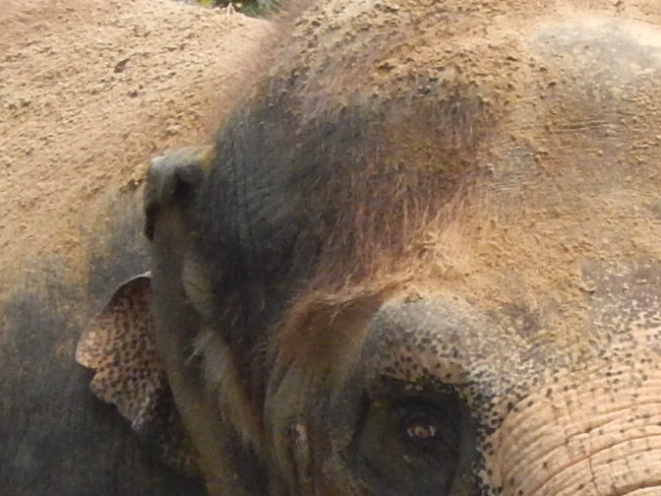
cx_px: 605
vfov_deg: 4.4
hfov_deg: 5.9
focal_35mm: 338
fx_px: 6454
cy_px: 457
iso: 280
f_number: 4.9
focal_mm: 25.3
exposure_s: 1/250
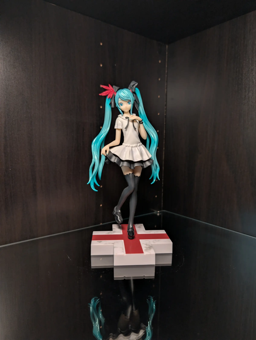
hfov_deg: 56.9
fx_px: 236
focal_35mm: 24
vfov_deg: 71.5
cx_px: 128
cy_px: 170
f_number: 1.68
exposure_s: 1/19.9
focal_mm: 6.9
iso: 45
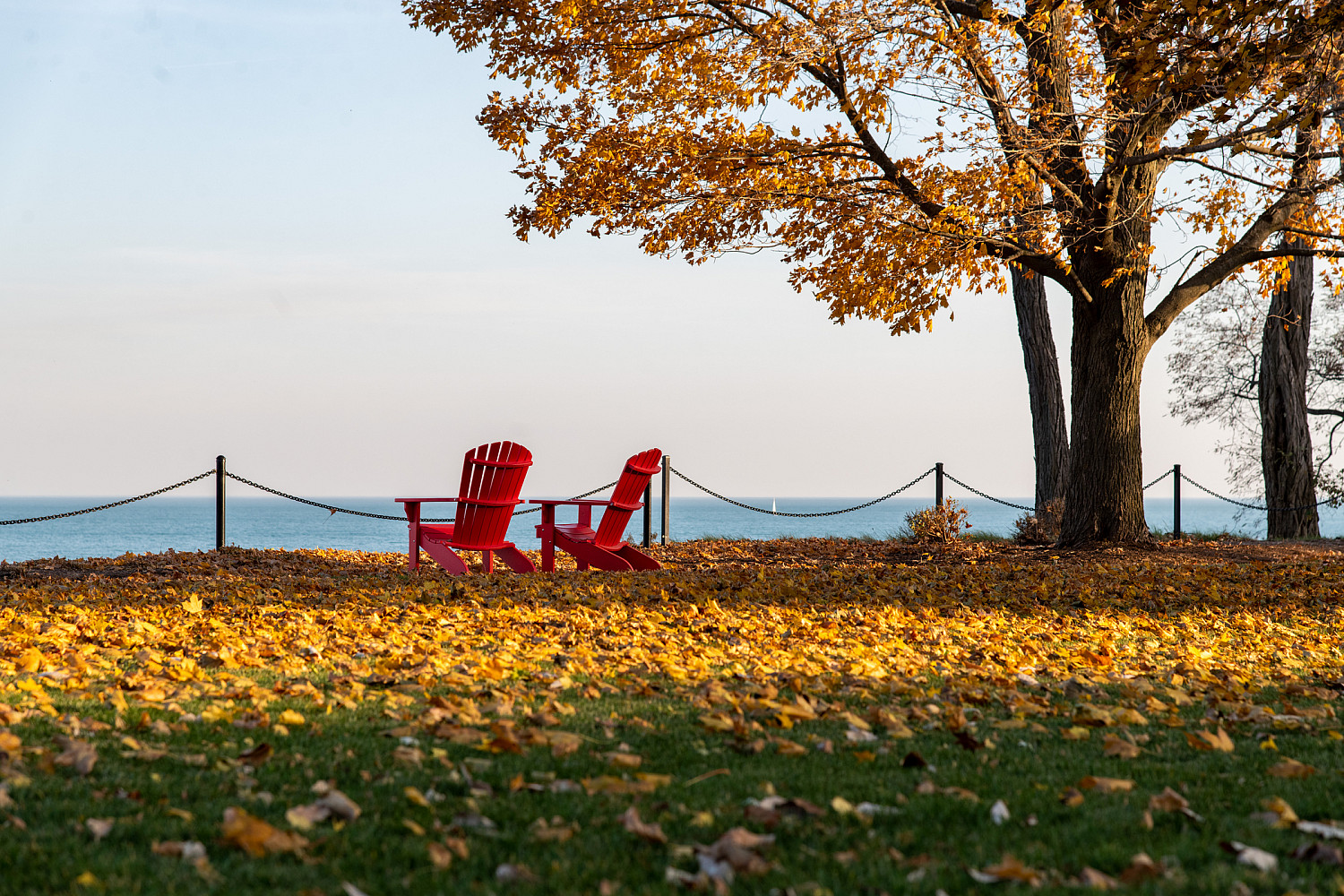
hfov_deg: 23.9
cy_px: 448
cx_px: 672
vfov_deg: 16.1
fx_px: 3173
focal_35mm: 85
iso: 320
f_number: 7.1
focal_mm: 85
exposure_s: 1/250
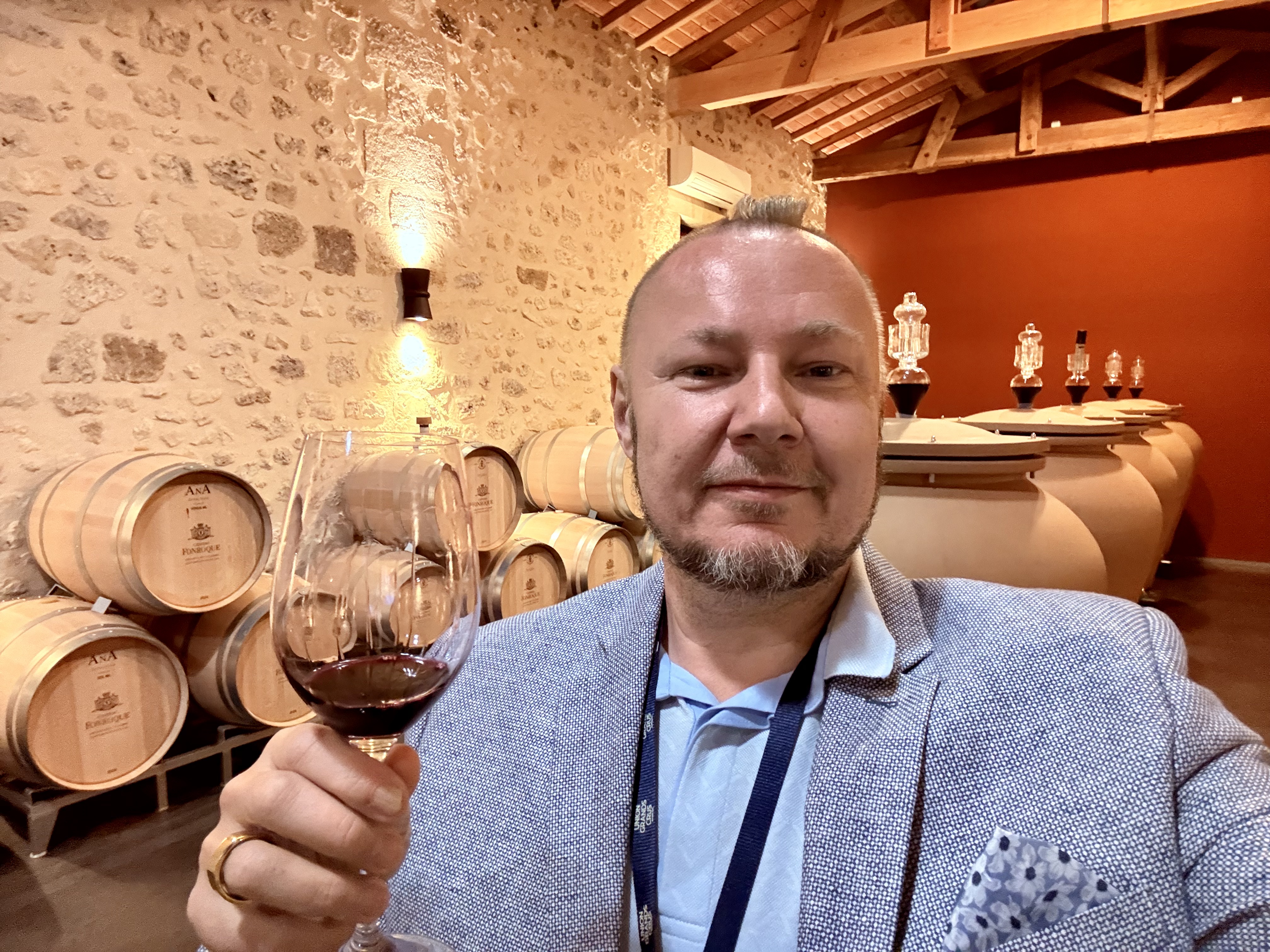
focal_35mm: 23
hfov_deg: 73.9
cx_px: 635
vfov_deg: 58.9
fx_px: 844
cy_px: 476
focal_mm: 2.69
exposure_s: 1/25
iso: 640
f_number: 1.9
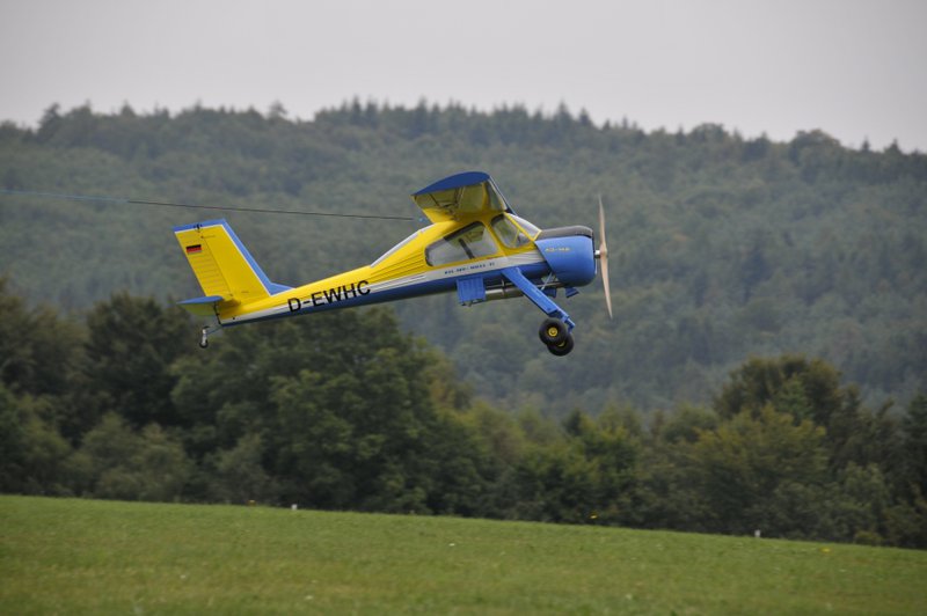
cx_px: 464
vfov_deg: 7.0
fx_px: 5017
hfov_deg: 10.6
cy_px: 308
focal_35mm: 195
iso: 320
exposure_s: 1/800
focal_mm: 130
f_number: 5.6
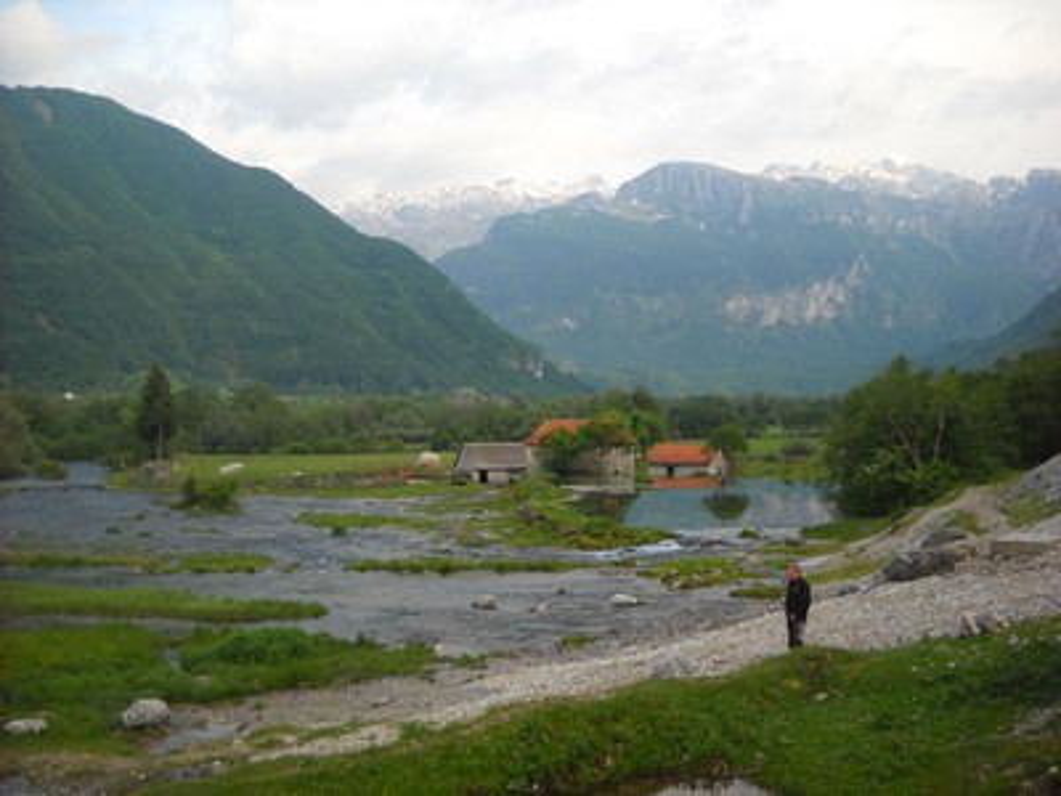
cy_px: 398
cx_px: 530
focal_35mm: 41
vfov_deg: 35.1
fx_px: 1257
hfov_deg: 45.8
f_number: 3.1
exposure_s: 1/201
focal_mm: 6.72
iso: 64
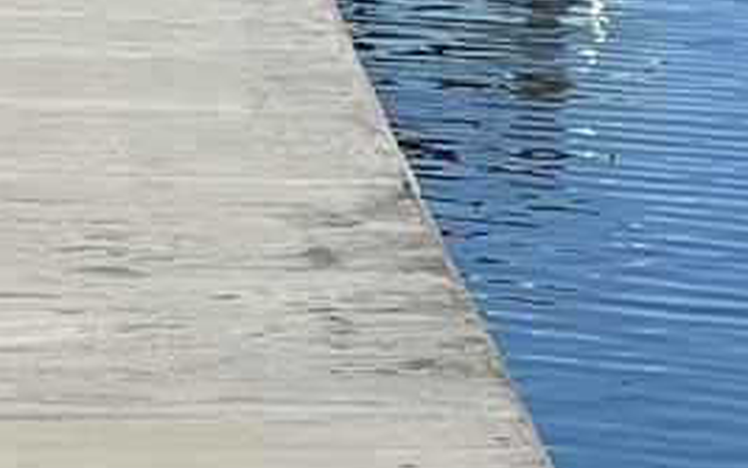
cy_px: -989
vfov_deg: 2.6
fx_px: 9991
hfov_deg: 4.3
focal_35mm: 490
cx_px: 487
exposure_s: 1/1575
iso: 32
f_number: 2.8
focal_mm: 9
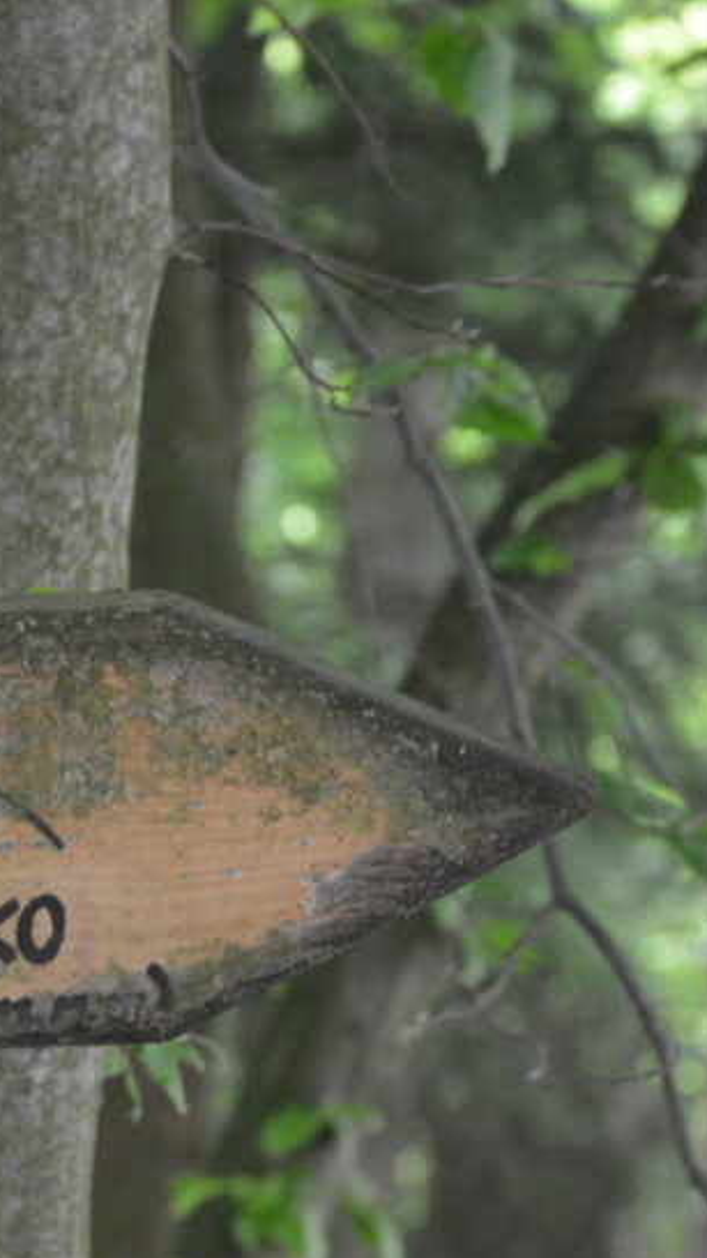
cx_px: -458
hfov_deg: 5.4
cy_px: 919
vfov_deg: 9.7
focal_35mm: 221
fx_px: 7368
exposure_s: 1/50
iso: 800
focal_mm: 50
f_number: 5
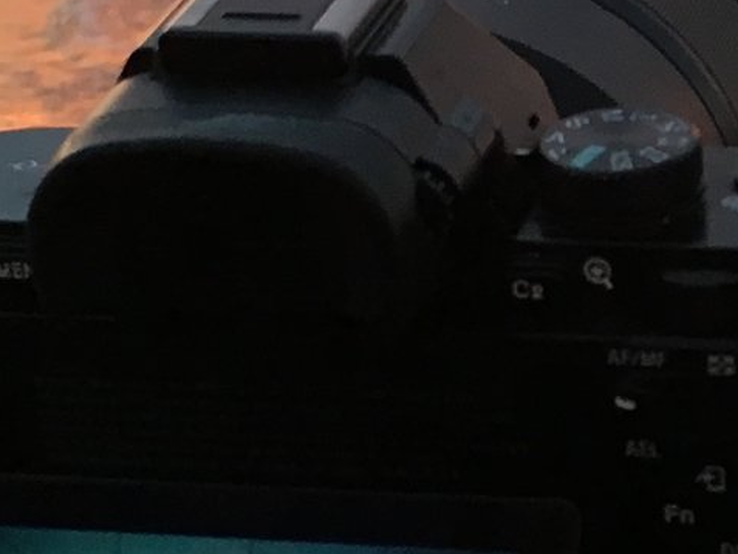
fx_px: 3241
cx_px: 916
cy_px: 225
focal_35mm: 152
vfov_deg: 9.8
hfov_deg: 12.6
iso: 32
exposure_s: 1/30
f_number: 2.2
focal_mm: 4.15
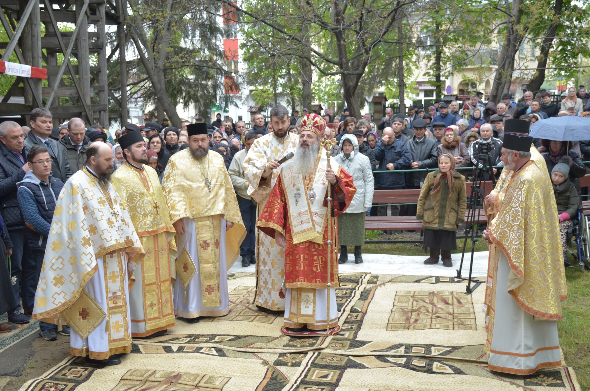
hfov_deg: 41.2
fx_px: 785
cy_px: 196
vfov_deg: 28.0
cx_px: 295
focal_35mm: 48
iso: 640
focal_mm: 32
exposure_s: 1/160
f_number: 4
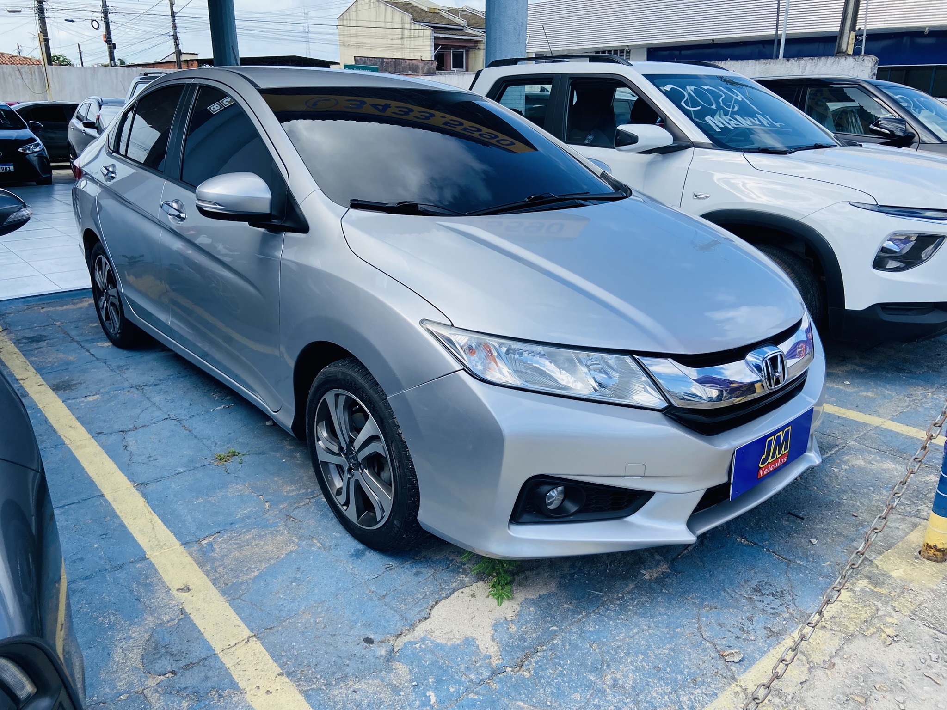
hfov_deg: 67.3
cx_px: 474
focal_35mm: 26
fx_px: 711
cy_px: 355
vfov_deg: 53.1
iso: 32
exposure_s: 1/1206
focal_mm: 4.25
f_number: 1.8
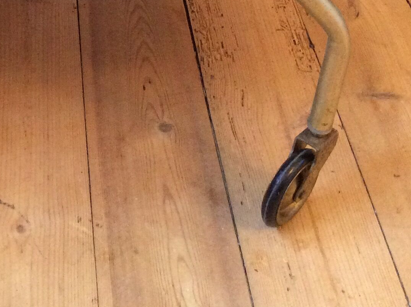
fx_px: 913
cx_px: 0
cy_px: -15
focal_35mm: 77
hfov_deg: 24.2
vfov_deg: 18.5
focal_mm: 3.3
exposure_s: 1/20
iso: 320
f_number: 2.4
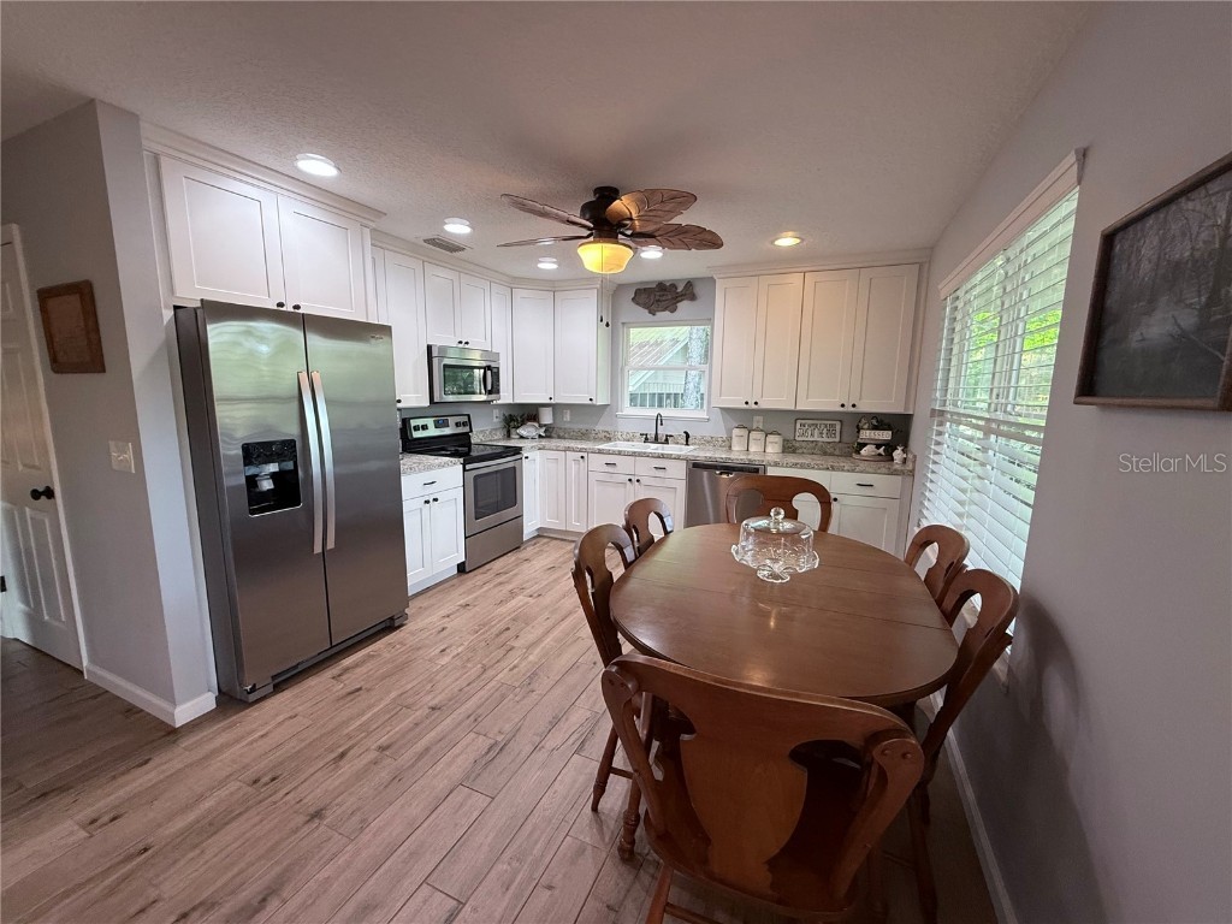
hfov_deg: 102.1
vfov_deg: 85.7
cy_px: 462
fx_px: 498
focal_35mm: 14
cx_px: 616
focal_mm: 2.22
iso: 200
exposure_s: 1/60
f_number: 2.2
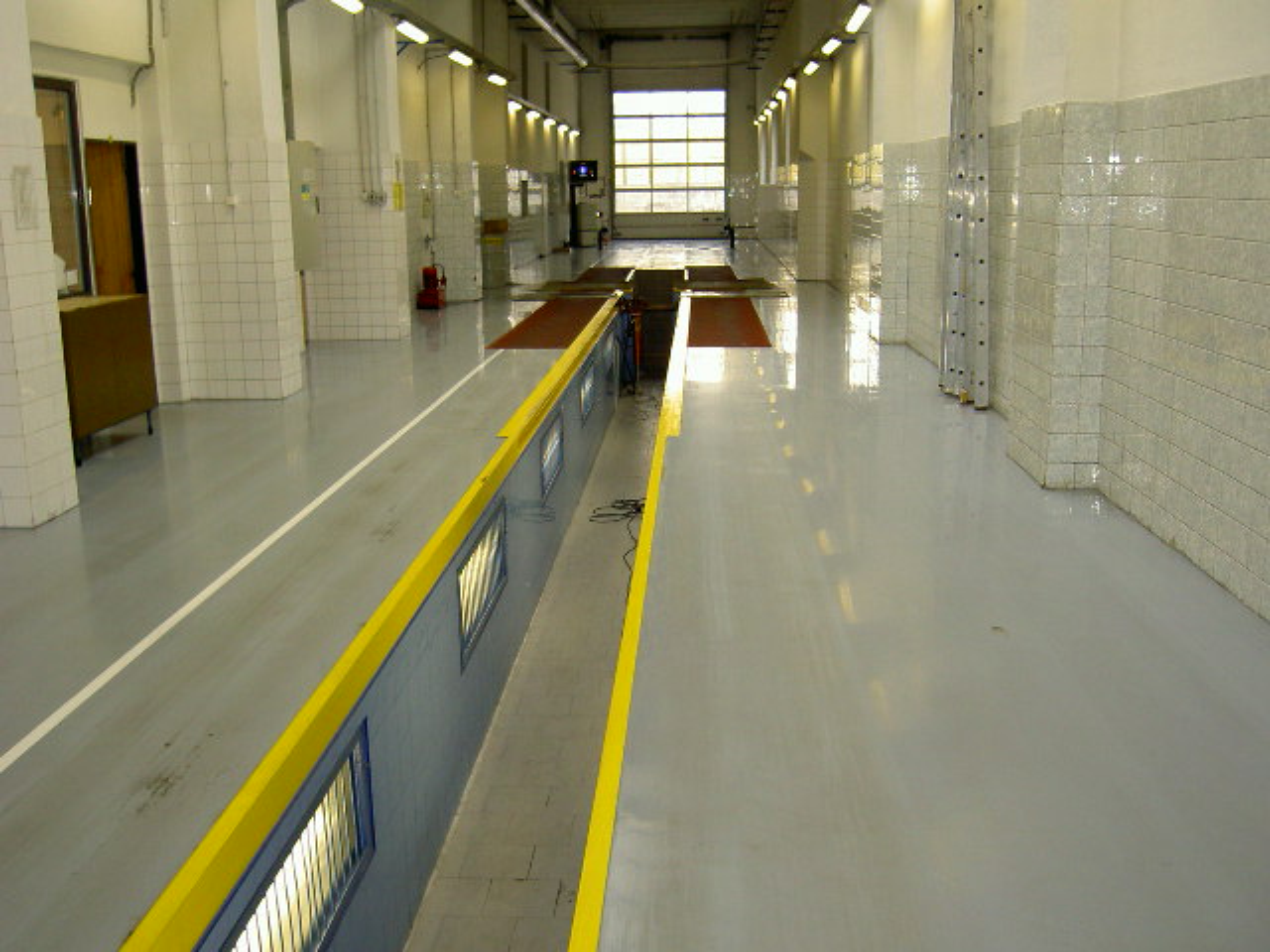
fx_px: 1247
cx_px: 635
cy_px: 476
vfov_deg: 41.8
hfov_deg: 54.0
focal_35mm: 34
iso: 100
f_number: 2.8
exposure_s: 1/60
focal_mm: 5.6
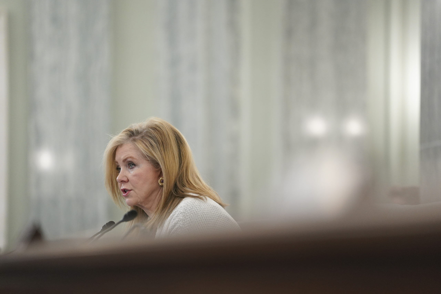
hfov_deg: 10.3
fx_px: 2450
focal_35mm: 200
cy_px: 147
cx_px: 220
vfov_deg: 6.9
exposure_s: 1/320
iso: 2500
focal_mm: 200
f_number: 2.8
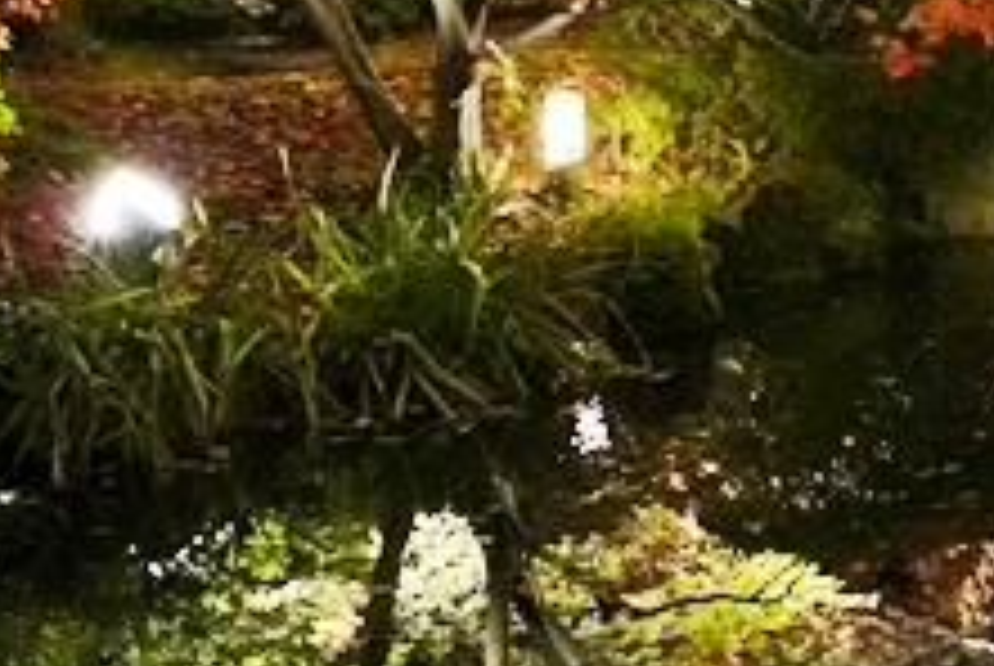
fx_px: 3069
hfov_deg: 14.6
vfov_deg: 12.3
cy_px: 101
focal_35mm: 111
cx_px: 2100
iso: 4000
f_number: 6.3
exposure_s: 1/15
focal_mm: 24
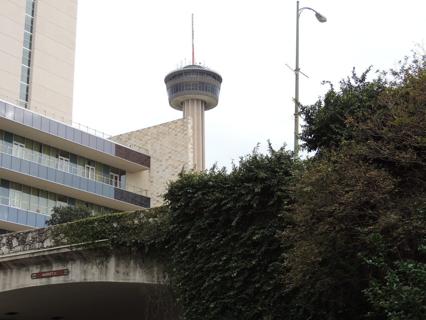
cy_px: 160
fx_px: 738
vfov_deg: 24.4
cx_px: 213
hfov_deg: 32.2
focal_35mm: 60
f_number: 3.7
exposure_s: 1/125
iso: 100
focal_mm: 10.7
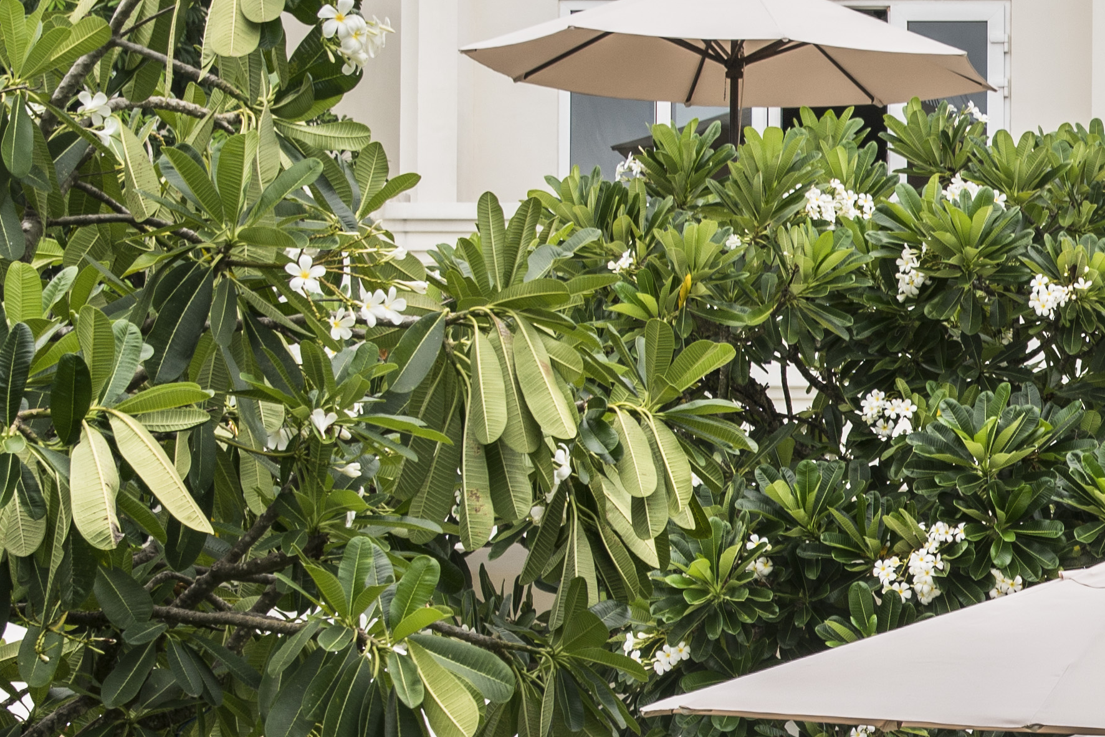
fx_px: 4819
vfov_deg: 8.7
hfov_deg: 12.3
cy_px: 814
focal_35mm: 157
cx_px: 1743
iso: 100
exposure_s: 1/125
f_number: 5.6
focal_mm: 35
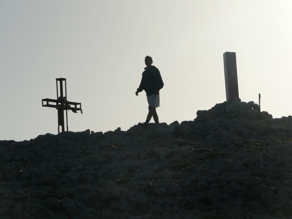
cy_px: 110
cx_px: 146
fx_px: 1333
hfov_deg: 12.5
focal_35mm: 158
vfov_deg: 9.4
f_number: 11
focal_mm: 26
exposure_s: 1/500
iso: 100
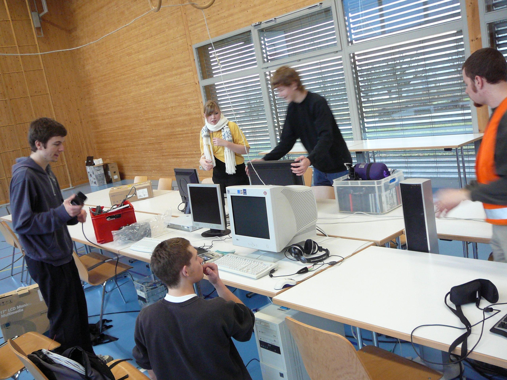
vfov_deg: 40.7
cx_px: 254
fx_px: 513
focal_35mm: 35
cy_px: 190
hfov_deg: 52.6
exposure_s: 1/20
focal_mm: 5.2
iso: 200
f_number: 2.8
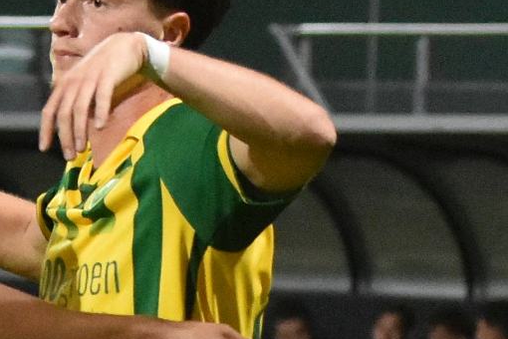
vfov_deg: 3.5
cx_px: -128
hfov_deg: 5.2
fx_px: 5573
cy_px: 374
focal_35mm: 395
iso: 3200
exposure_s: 1/640
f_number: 2.8
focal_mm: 70
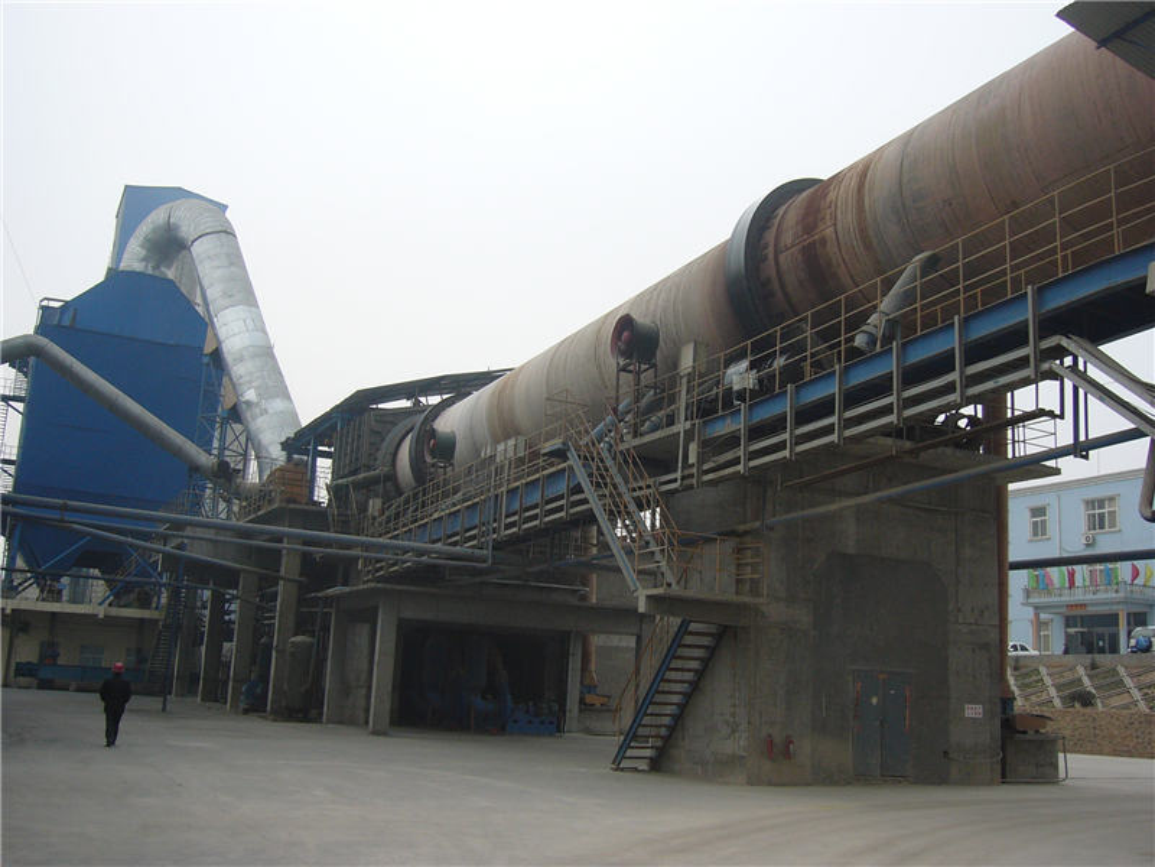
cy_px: 434
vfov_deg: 40.7
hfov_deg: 52.6
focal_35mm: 35
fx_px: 1168
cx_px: 578
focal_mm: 5.8
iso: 100
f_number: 8
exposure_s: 1/100
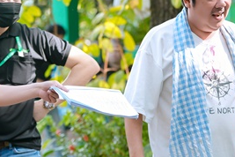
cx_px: 193
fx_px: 1351
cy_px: 61
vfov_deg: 6.6
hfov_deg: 9.9
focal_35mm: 207
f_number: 2.8
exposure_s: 1/250
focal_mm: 85
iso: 640
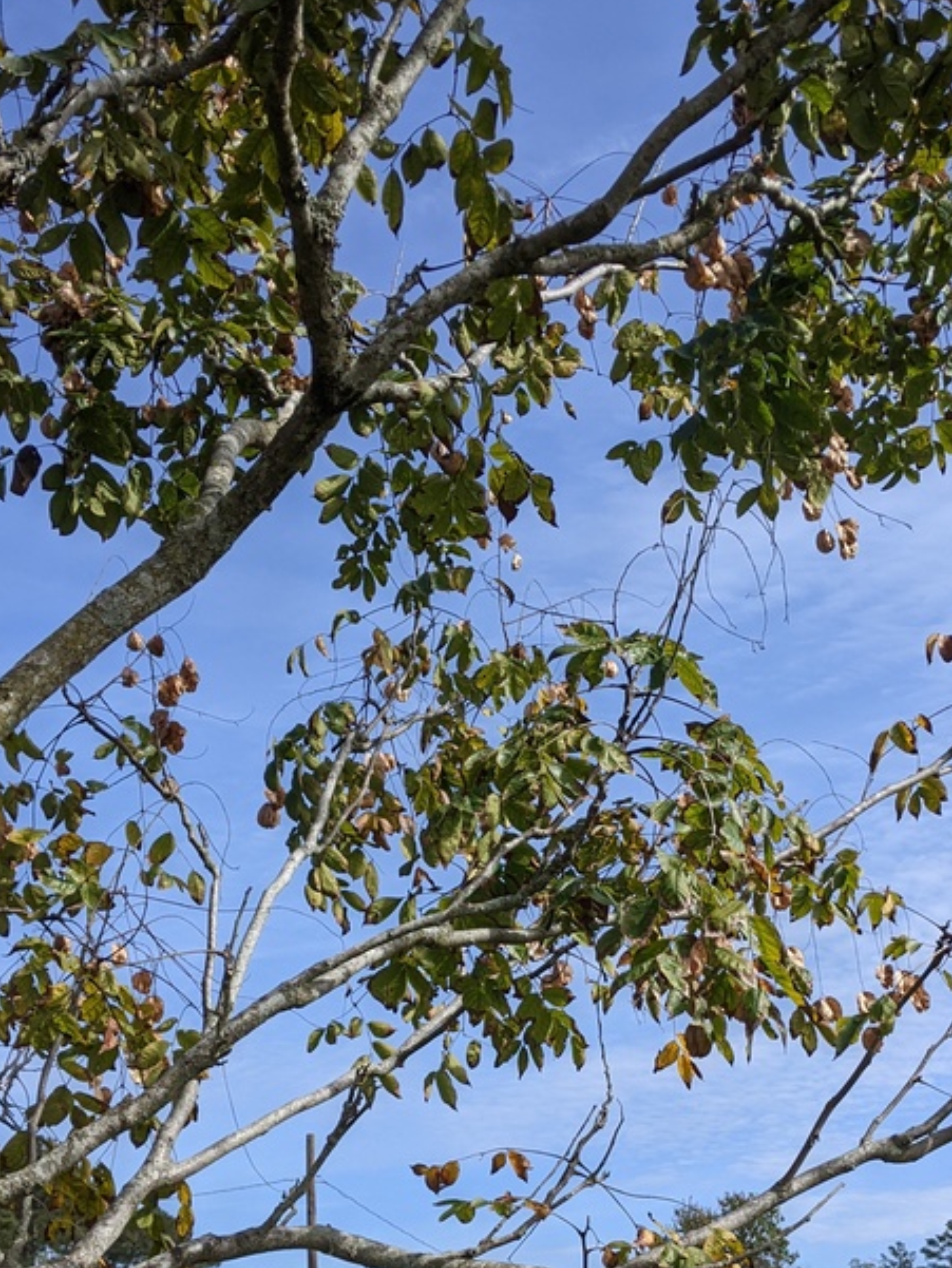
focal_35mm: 46
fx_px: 1686
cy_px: 846
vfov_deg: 40.7
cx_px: 534
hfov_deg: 31.5
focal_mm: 4.44
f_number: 1.8
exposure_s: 1/3356
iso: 62
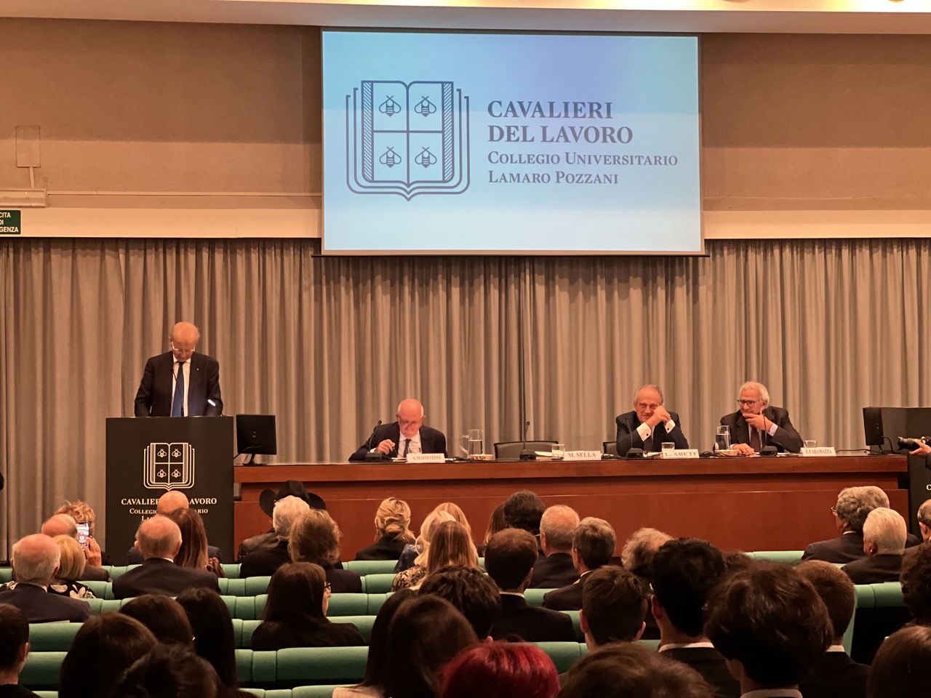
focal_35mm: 77
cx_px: 466
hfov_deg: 25.3
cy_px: 349
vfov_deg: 19.1
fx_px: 2071
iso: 400
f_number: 2.8
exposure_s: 1/20
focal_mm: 9
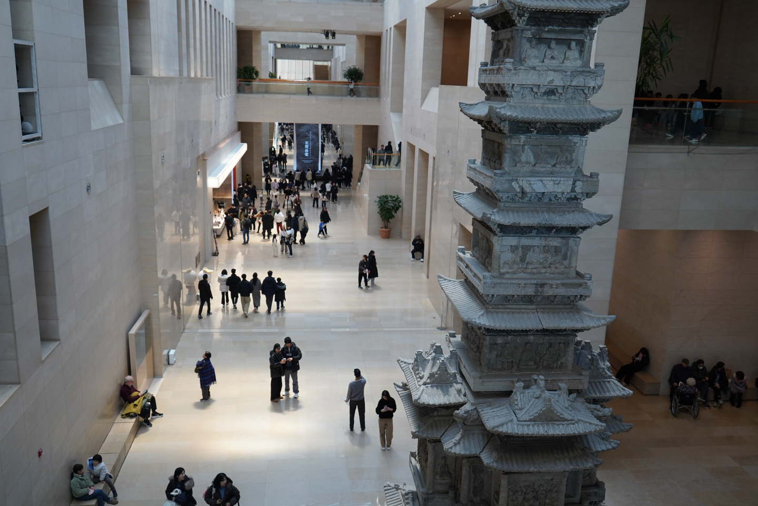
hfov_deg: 60.3
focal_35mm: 31
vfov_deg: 42.3
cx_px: 379
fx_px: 653
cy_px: 253
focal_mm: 31
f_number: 4
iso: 640
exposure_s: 1/160
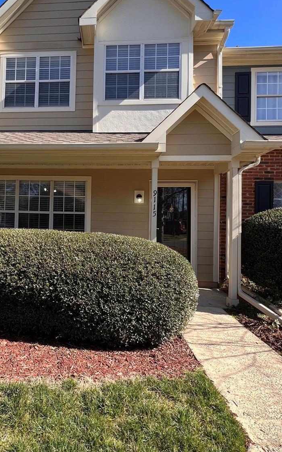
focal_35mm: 19
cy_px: 218
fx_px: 234
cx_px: 83
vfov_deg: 88.0
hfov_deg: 60.0
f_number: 1.8
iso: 32
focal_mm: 1.57
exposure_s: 1/401
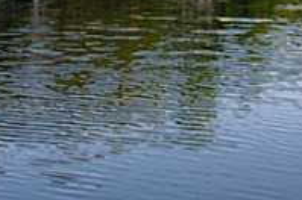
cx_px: 372
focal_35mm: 155
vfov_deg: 8.7
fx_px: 1298
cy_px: -70
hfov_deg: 12.9
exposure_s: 1/245
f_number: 2.7
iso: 100
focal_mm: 5.6
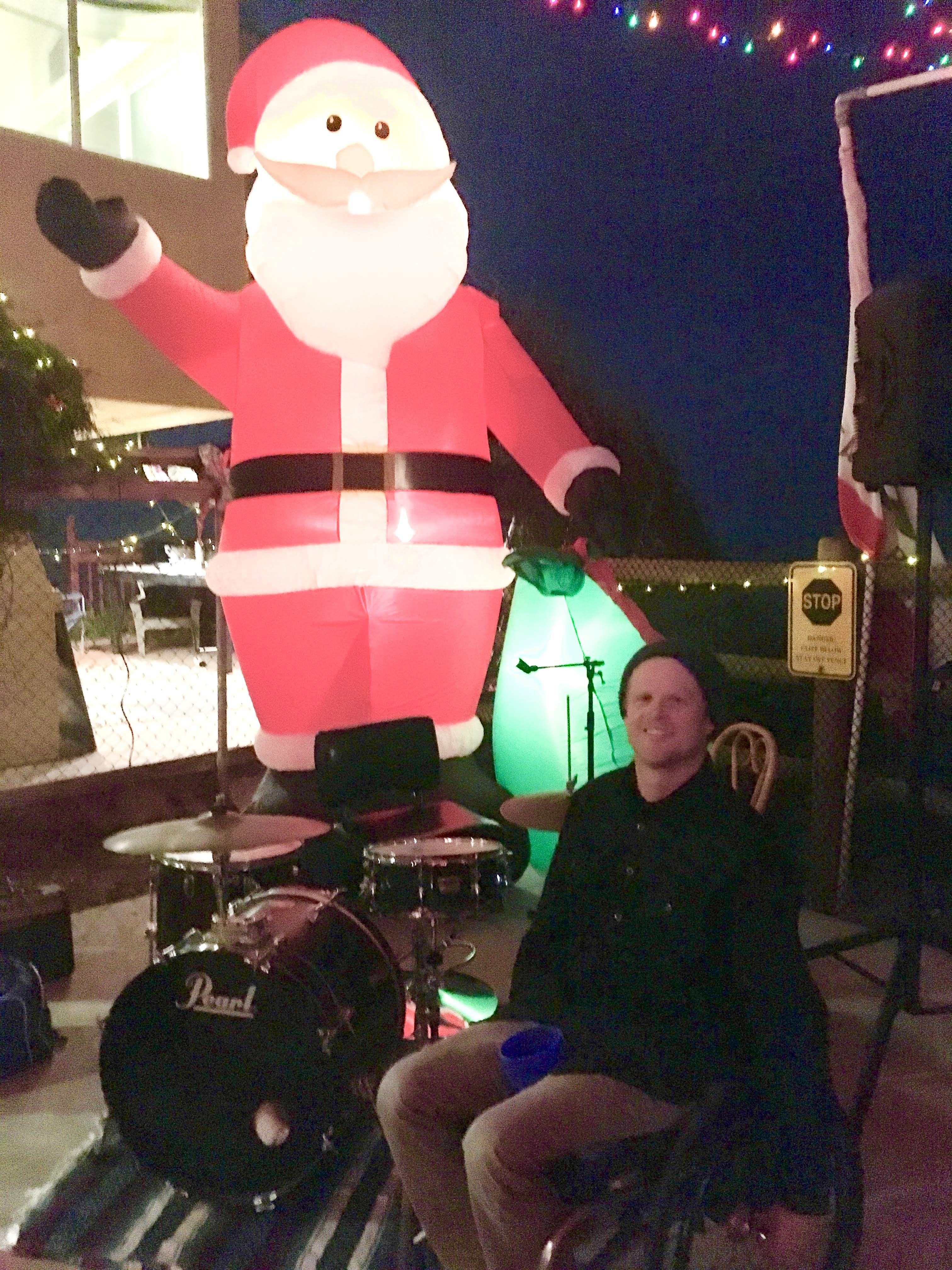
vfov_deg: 61.7
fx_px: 1063
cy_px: 635
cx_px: 476
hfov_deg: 48.2
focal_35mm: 29
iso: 1000
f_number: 2.2
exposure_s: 1/15
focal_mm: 4.15
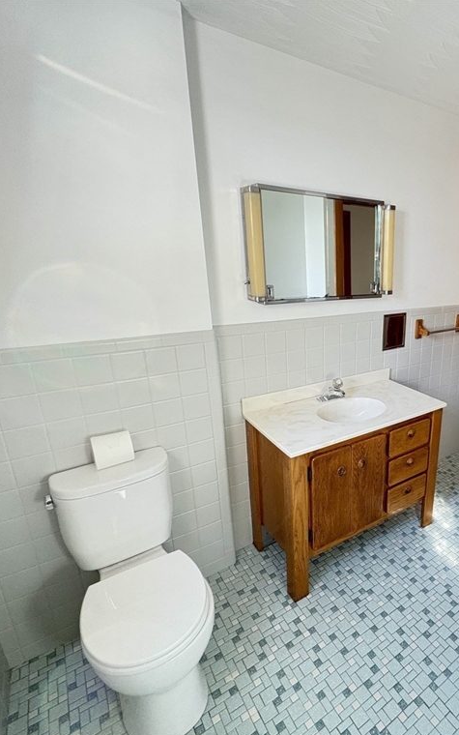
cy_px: 369
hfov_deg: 54.4
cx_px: 384
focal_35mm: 20
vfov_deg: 85.1
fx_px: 400
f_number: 2.2
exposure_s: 1/60
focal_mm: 2.22
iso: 640
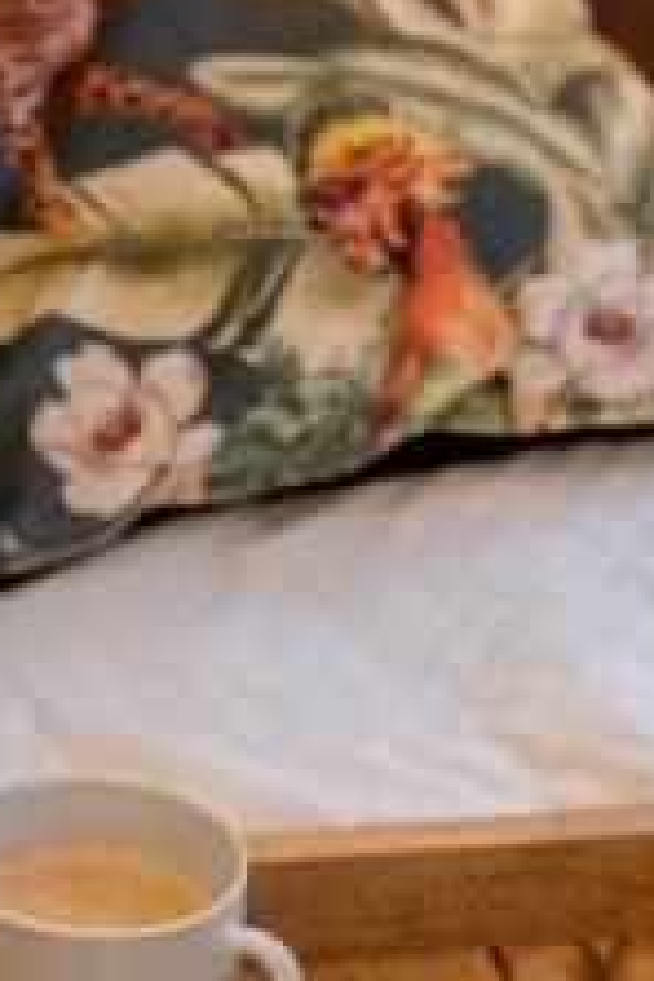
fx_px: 6485
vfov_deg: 8.6
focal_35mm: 238
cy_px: 217
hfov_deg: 5.7
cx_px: -133
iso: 1250
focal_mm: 47.6
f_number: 2.8
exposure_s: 1/50
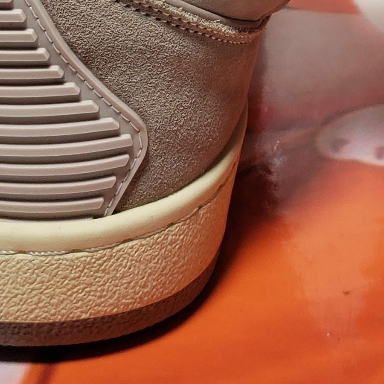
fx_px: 1293
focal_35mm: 103
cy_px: -78
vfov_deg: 16.2
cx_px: 291
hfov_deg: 16.8
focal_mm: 4.3
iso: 50
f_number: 1.5
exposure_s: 1/417
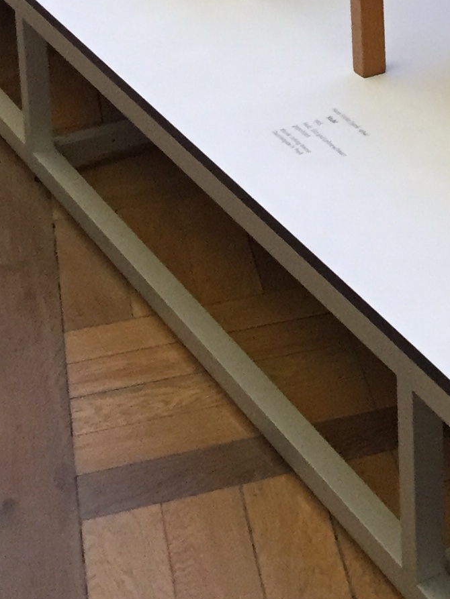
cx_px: 801
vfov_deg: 17.1
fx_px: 1837
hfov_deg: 12.7
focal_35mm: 106
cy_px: -251
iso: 160
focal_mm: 4.15
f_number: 2.2
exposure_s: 1/30
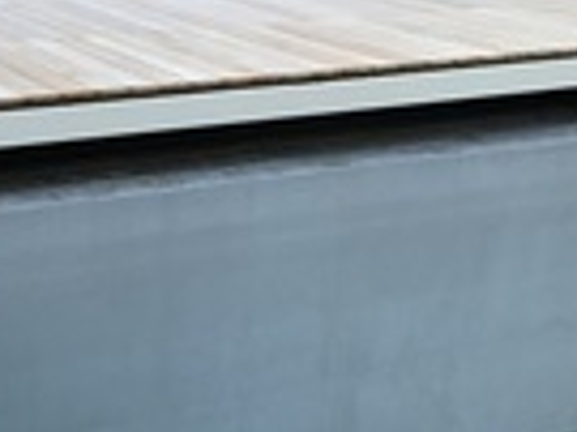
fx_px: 1382
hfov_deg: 23.4
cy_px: 90
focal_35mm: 83
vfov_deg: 17.6
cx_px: 180
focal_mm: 3.99
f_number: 1.8
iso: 40
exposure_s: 1/17
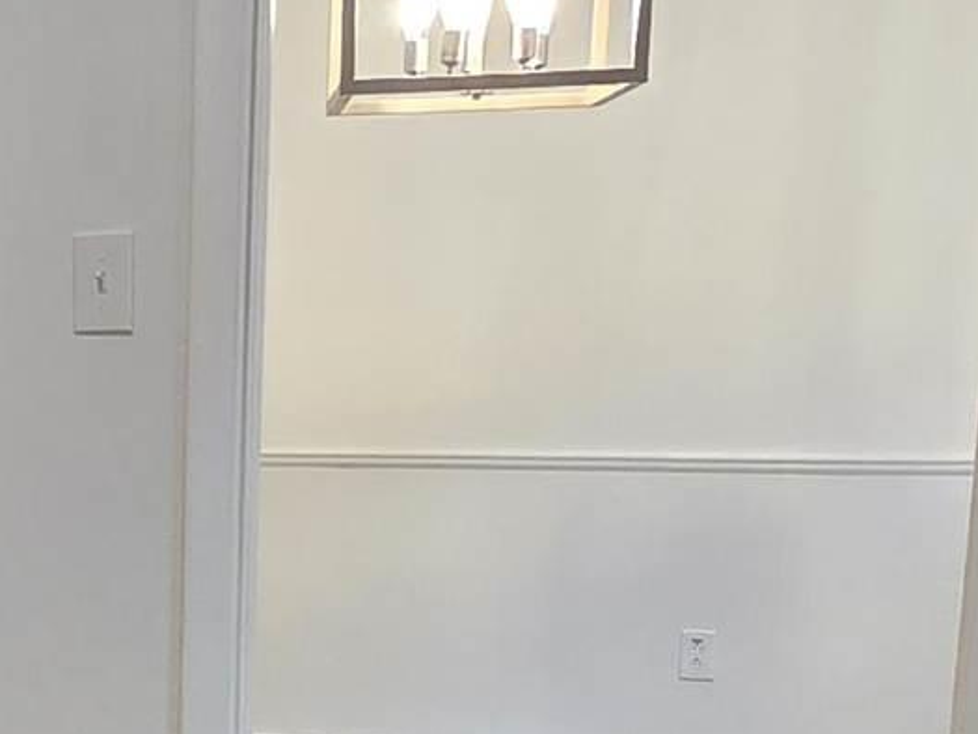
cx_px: -315
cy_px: 786
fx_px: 2148
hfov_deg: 22.7
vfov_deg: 18.7
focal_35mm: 76
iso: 320
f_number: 2.2
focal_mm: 2.2
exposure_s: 1/60
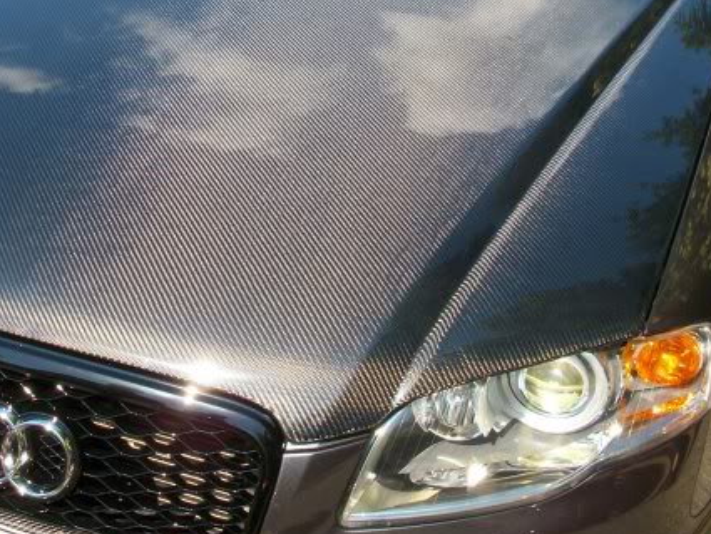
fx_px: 1315
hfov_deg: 30.2
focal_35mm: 64
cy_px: 149
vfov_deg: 22.8
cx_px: 304
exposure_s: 1/164
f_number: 5.5
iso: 80
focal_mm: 5.7
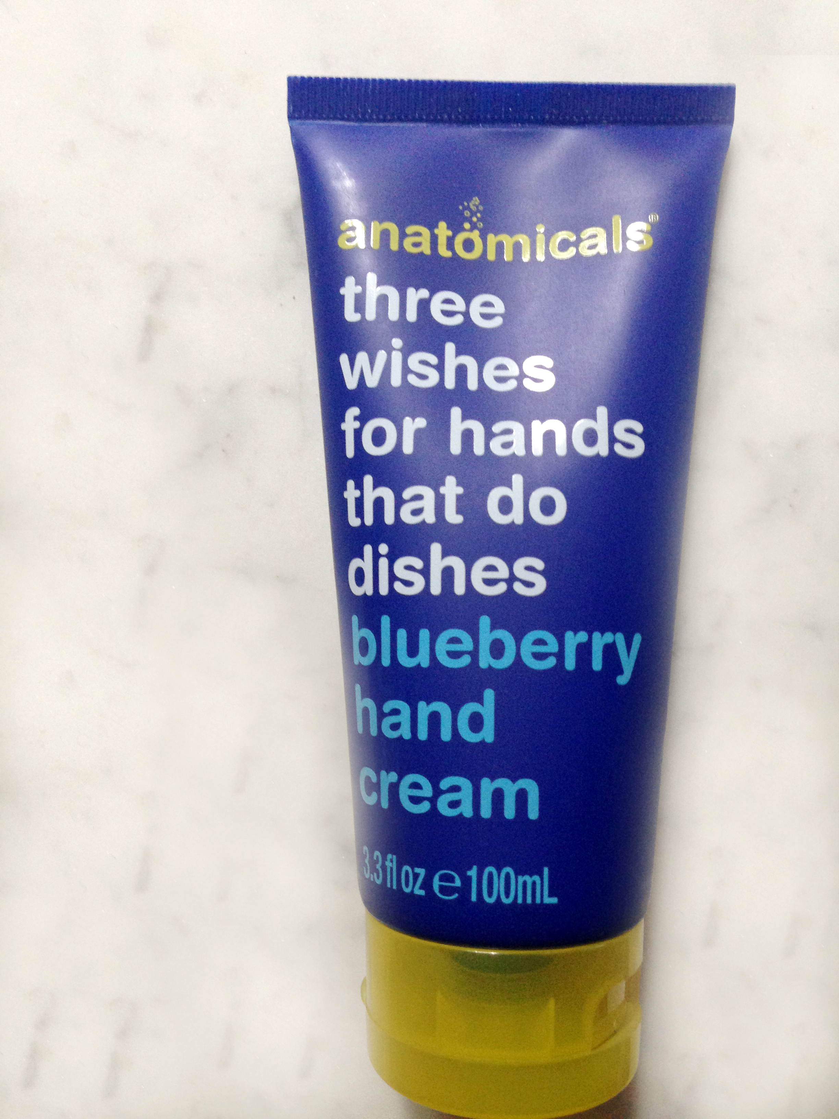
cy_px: 560
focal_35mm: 33
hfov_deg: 42.9
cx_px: 420
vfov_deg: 55.4
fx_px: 1066
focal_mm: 4.12
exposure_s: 1/20
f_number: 2.4
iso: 160
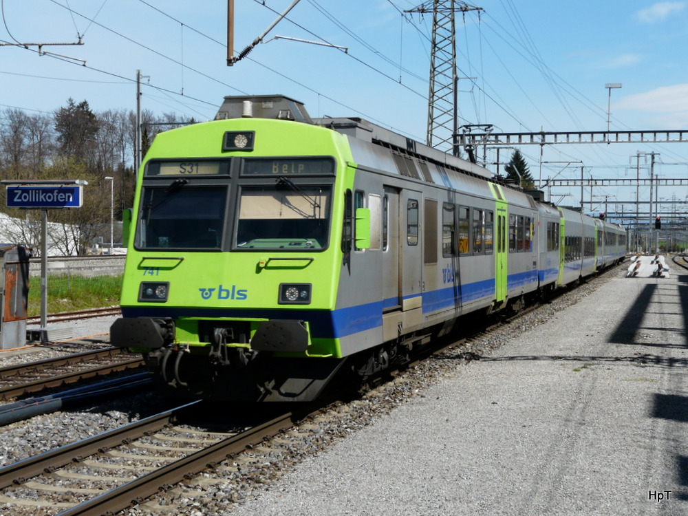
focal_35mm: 59
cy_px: 258
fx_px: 1173
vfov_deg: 24.8
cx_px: 344
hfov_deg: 32.7
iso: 100
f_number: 6.3
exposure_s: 1/400
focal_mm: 9.8
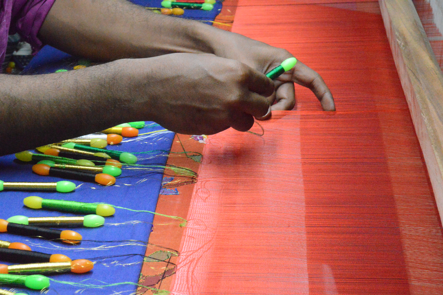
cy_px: 148
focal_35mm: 82
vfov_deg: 16.5
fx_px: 1014
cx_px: 222
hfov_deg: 24.6
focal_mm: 55
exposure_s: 1/100
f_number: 16
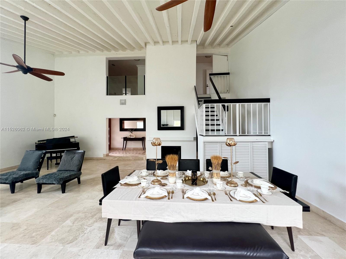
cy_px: 130
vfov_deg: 89.9
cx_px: 173
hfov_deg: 106.2
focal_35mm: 13
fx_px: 130
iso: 100
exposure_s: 1/99
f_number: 1.8
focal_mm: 1.57
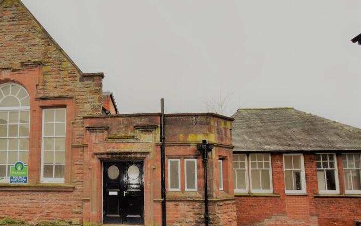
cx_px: 90
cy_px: 135
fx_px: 226
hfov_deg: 71.9
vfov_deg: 52.7
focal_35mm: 23
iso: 125
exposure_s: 1/125
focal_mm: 10
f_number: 5.6
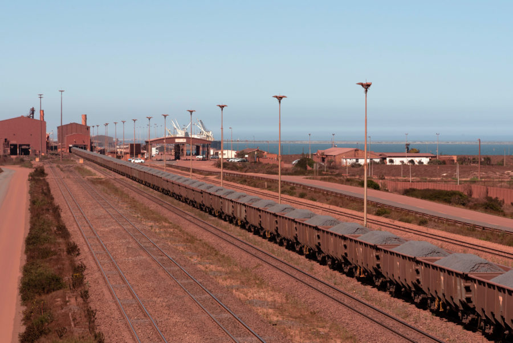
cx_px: 256
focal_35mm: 120
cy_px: 172
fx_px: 1711
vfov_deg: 11.4
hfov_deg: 17.1
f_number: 13
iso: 320
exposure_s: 1/500
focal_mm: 120
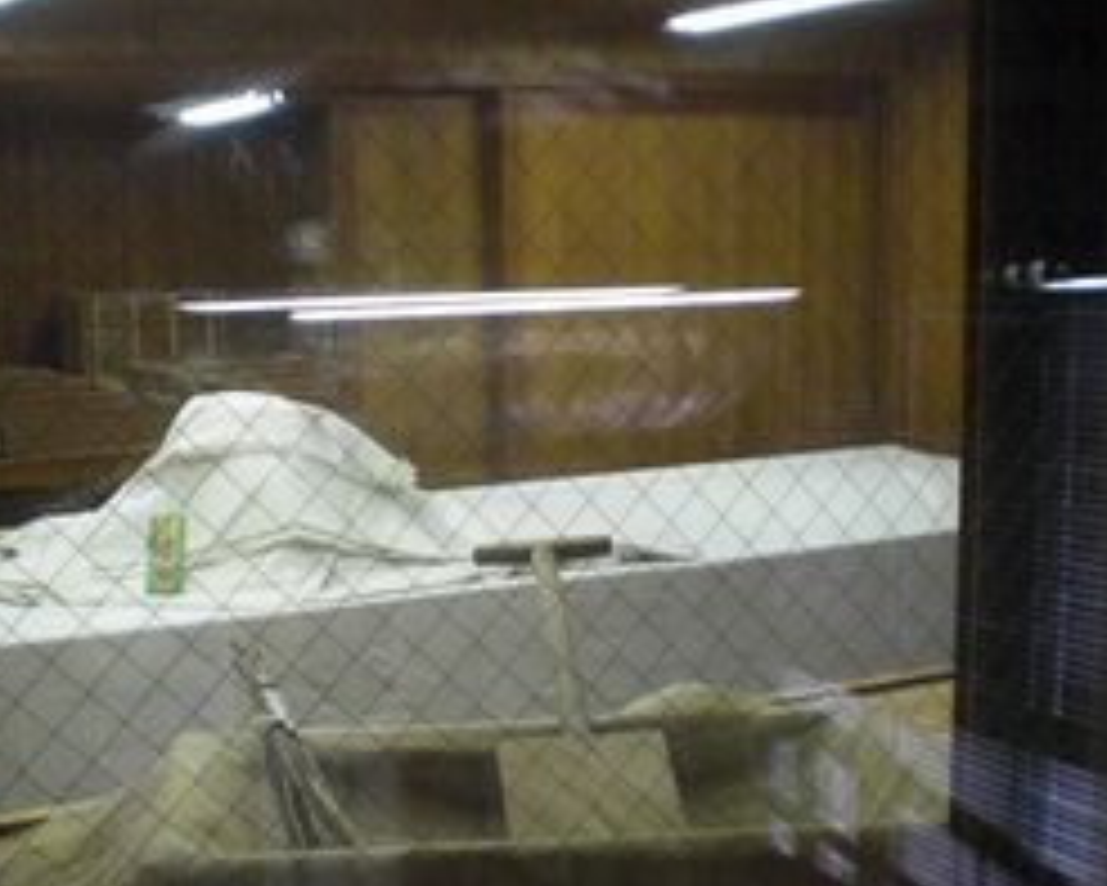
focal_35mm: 52
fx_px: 1704
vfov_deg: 29.1
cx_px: 394
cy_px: 542
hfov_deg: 35.7
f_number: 3.1
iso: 800
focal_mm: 6.3
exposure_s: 1/80
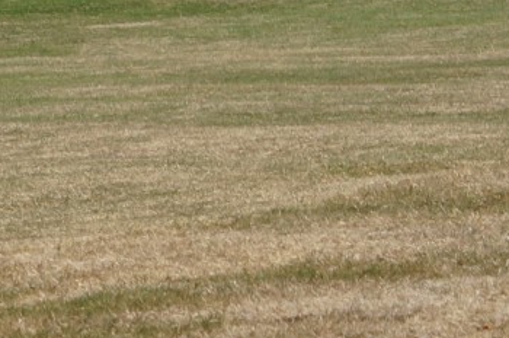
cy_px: -9
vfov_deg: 2.2
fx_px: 8679
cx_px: -215
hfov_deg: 3.3
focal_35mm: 615
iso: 100
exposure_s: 1/320
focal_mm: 70
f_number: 8
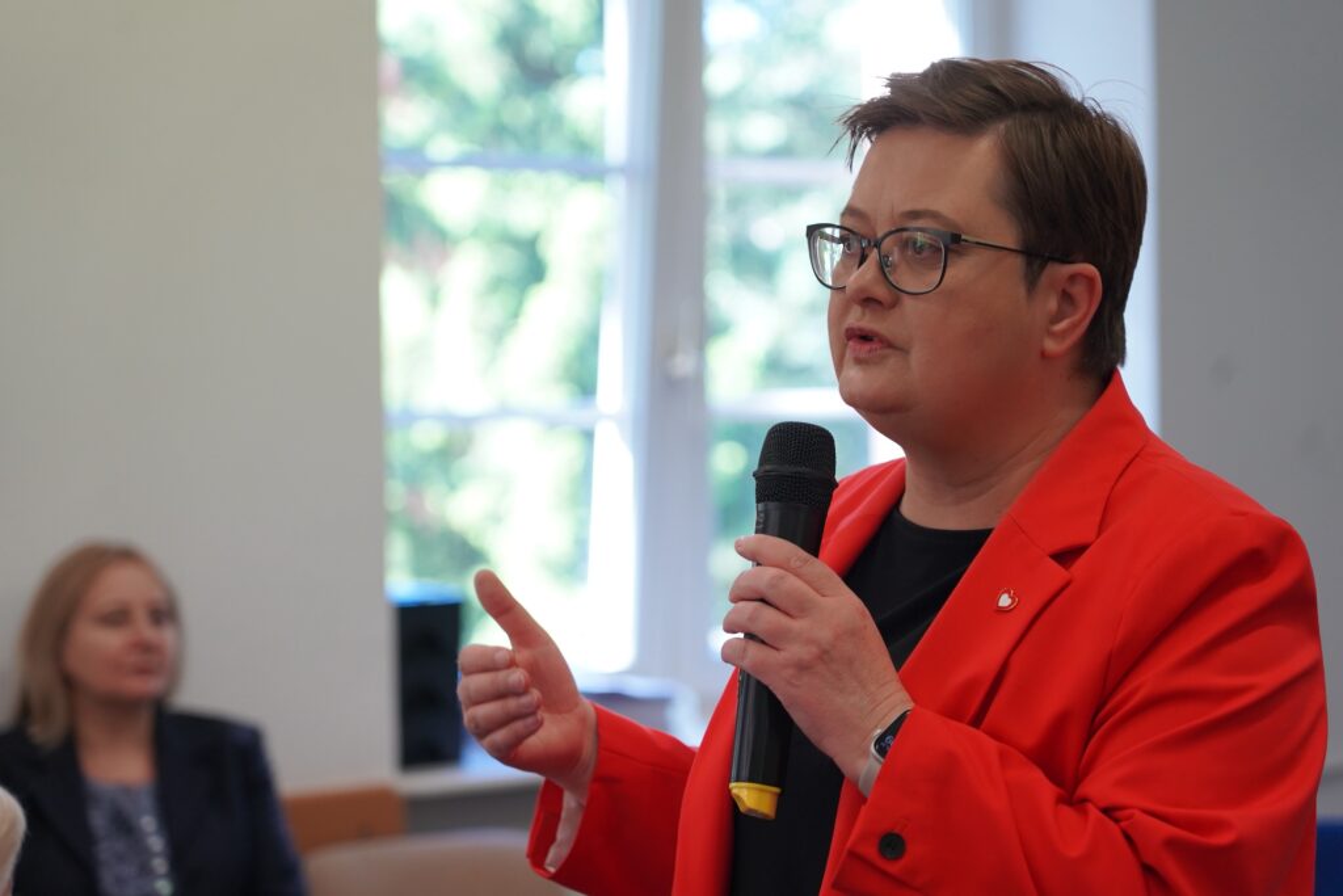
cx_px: 672
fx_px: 3880
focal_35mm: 104
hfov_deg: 19.6
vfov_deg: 13.2
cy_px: 448
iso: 1250
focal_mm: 104
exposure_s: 1/160
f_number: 4
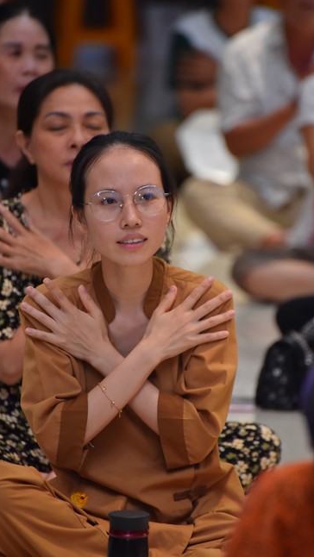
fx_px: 4671
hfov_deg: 3.8
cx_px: 163
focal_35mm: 316
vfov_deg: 6.8
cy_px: 278
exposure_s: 1/160
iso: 2000
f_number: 5.6
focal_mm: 300
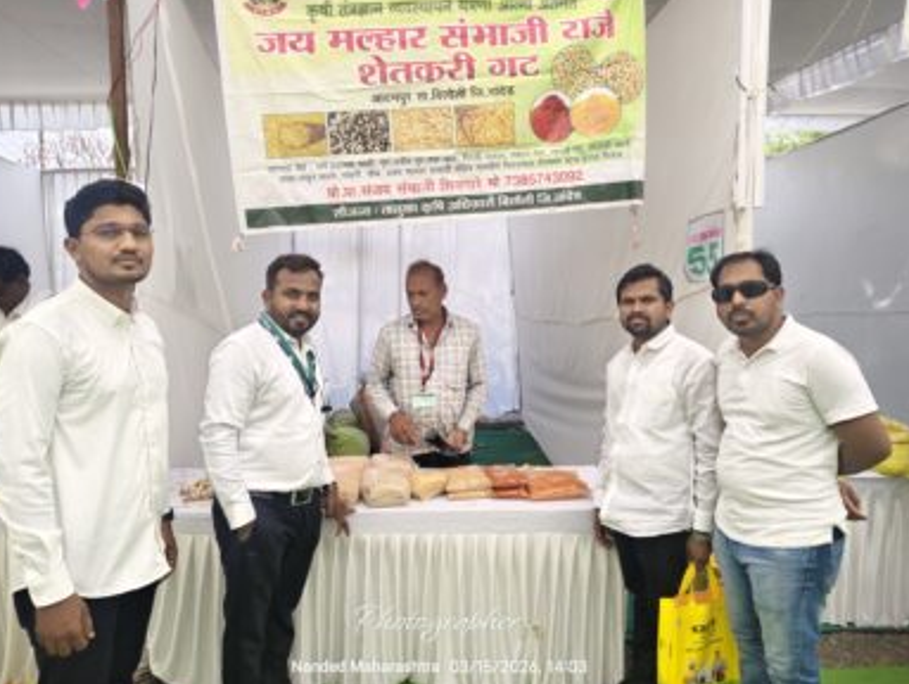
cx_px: 439
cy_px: 342
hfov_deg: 71.5
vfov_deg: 56.9
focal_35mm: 24
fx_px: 631
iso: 50
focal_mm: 5.56
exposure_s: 1/440
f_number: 1.88
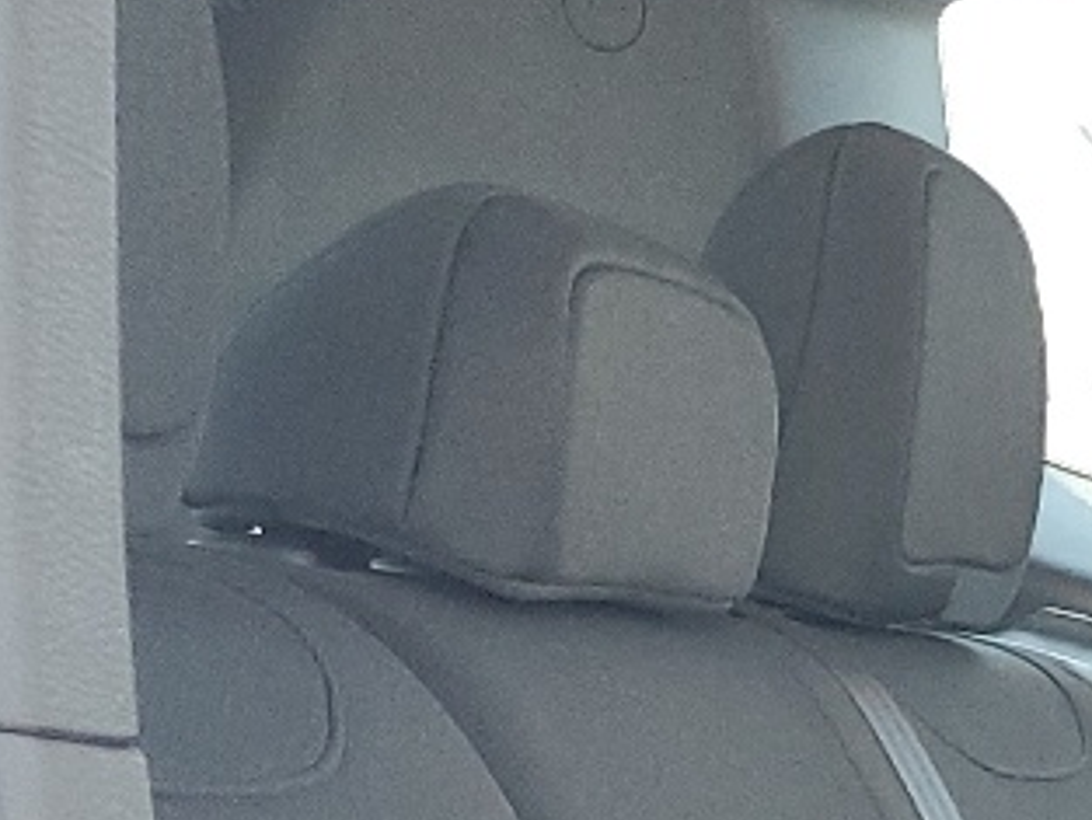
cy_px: 1874
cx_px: 2386
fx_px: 4197
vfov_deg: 10.0
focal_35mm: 133
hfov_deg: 12.5
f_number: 1.5
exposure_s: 1/120
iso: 96
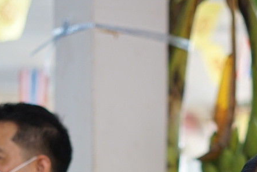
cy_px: 277
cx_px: 179
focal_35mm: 182
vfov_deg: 7.4
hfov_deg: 11.3
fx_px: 1301
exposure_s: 1/80
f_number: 1.8
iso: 400
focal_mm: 50
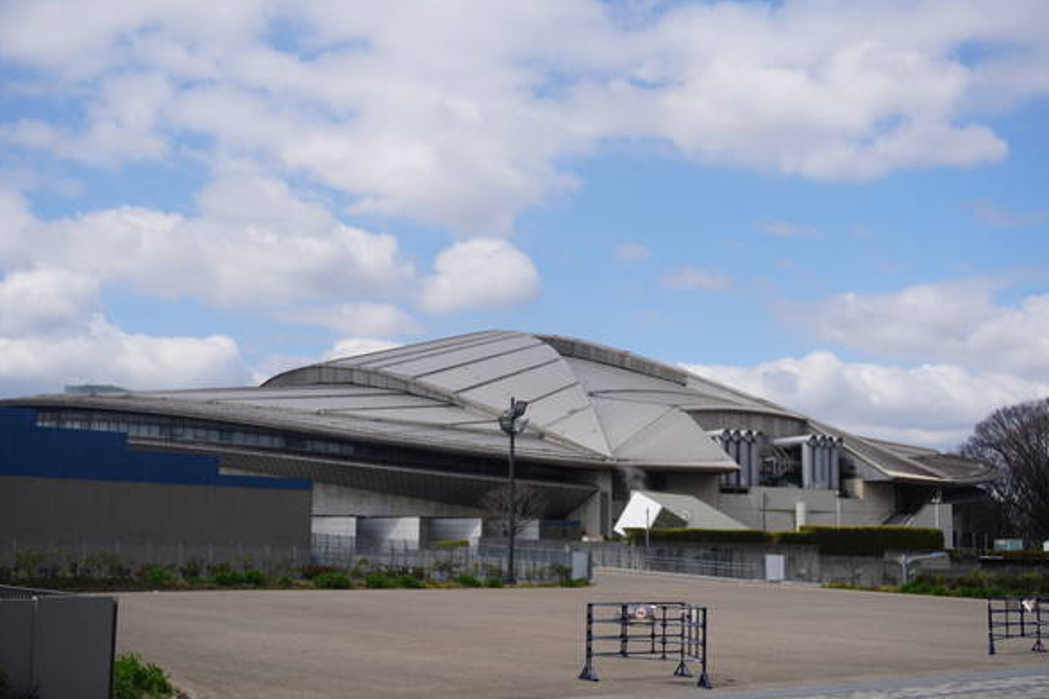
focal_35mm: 48
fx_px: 1384
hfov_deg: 41.5
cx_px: 524
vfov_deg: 28.3
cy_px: 347
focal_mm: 31
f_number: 5.6
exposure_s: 1/1000
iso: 100
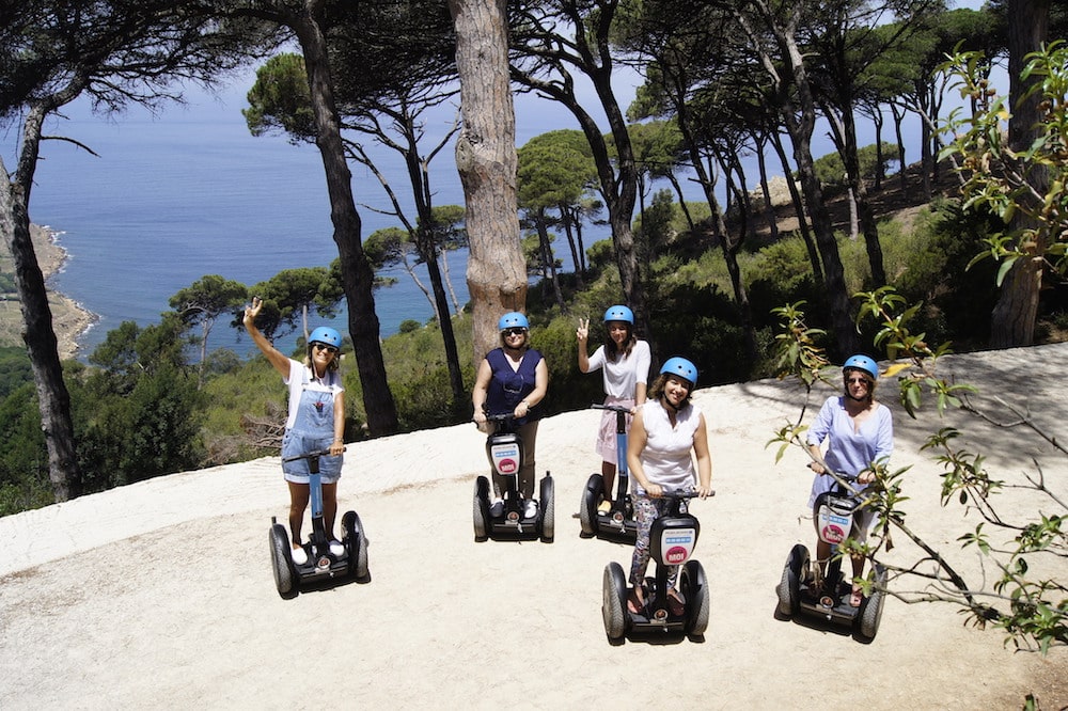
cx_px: 534
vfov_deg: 34.2
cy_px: 356
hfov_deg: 49.6
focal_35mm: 39
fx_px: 1157
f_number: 13
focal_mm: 26
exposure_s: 1/125
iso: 100
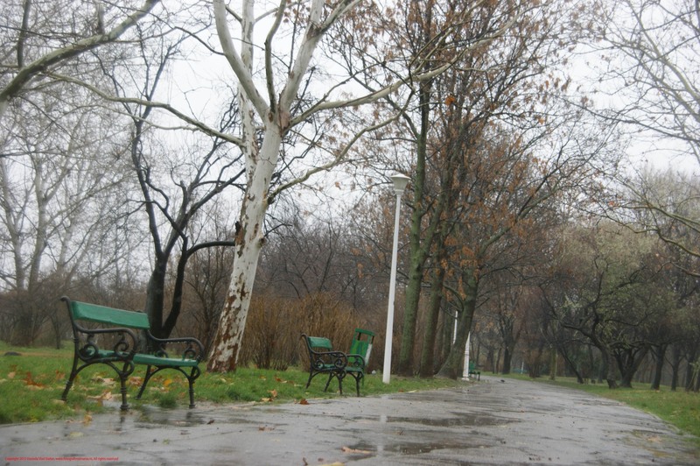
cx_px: 350
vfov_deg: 20.1
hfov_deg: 29.9
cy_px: 233
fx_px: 1311
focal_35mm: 68
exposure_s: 1/15
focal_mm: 45
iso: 200
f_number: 5.6
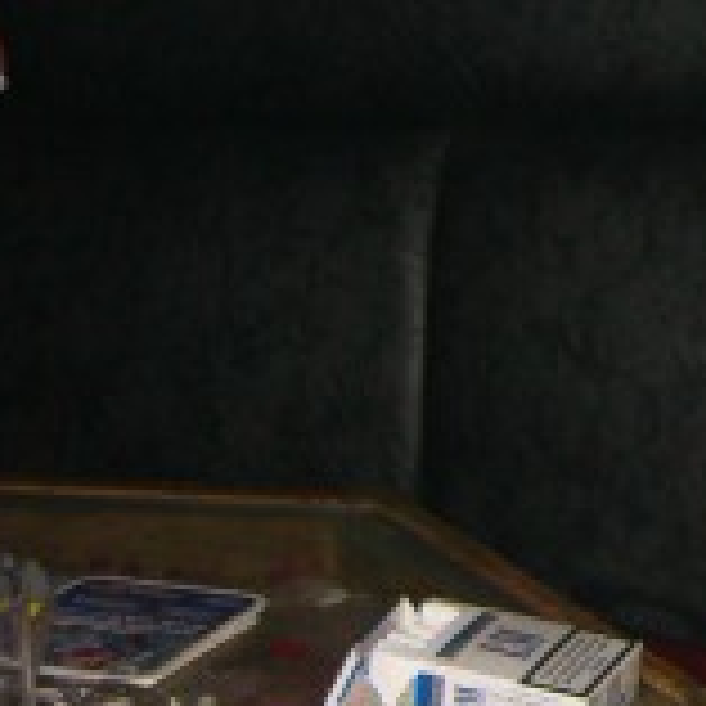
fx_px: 2954
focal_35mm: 128
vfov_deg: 13.4
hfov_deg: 12.3
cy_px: -31
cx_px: 1331
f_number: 2.8
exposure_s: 1/60
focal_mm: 7.9
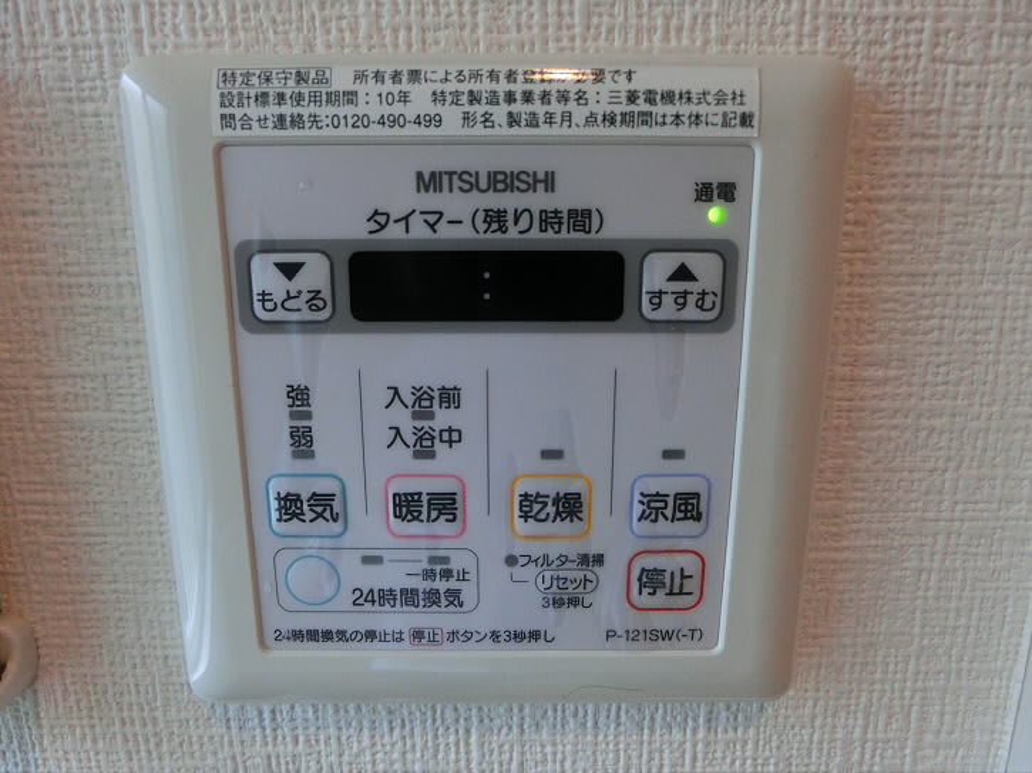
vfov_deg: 56.8
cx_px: 516
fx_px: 715
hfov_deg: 71.6
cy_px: 386
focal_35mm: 24
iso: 250
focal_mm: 4.24
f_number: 3
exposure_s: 1/125
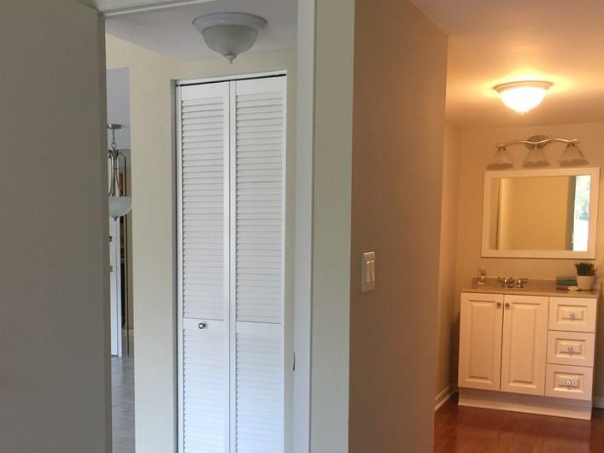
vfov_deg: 33.9
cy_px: 315
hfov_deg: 44.7
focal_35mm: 42
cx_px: 259
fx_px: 733
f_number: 2.2
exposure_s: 1/30
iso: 50
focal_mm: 4.15
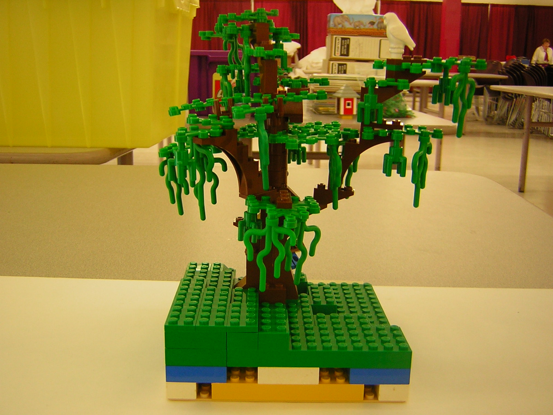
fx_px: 639
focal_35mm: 40
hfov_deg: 46.8
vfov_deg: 36.0
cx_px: 276
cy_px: 208
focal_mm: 5.2
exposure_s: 1/6.1
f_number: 2.7
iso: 50
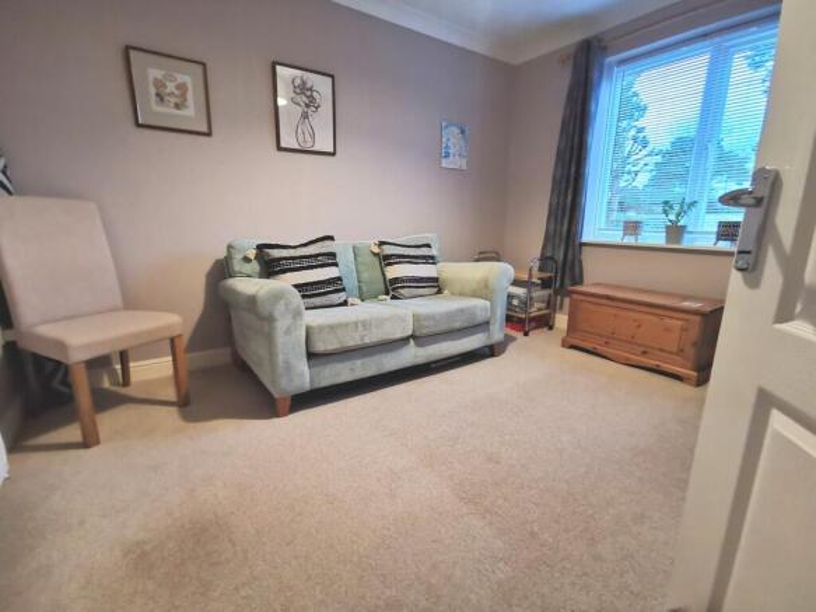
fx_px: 401
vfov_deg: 74.7
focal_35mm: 17
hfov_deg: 91.0
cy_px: 306
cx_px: 408
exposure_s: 1/33.3
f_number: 2.2
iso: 640
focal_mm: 2.26
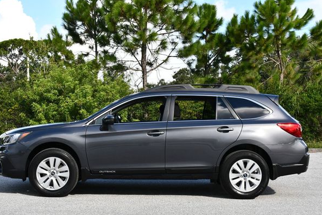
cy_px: 106
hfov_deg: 36.8
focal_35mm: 54
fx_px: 483
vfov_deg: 25.1
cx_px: 151
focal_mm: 25
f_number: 8
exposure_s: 1/250
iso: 200
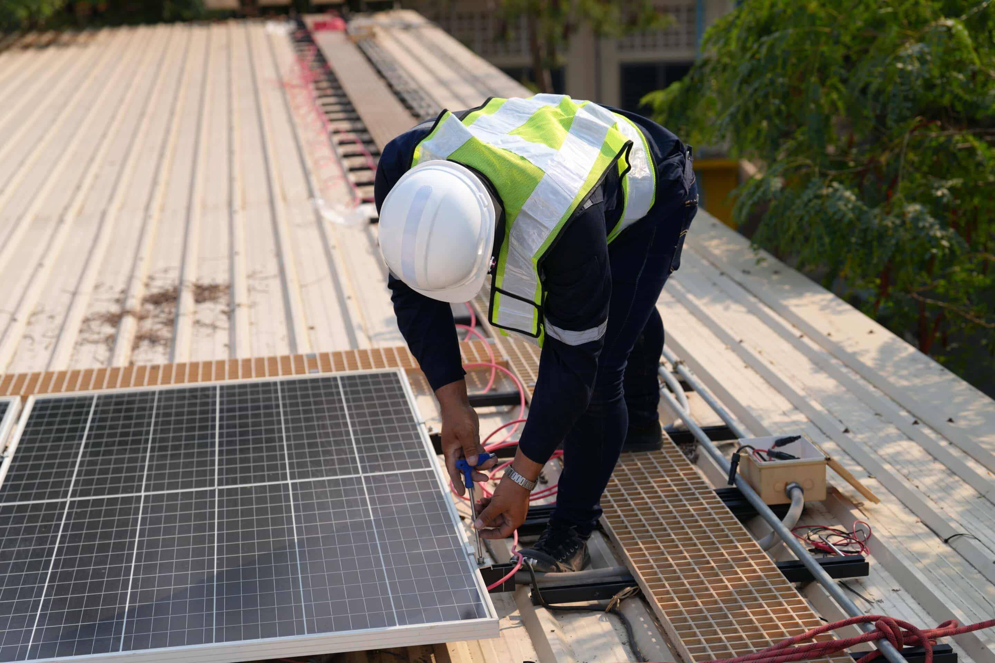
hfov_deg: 28.8
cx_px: 498
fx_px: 1935
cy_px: 332
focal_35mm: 70
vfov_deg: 19.5
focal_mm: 70
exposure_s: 1/800
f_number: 4.5
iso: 100
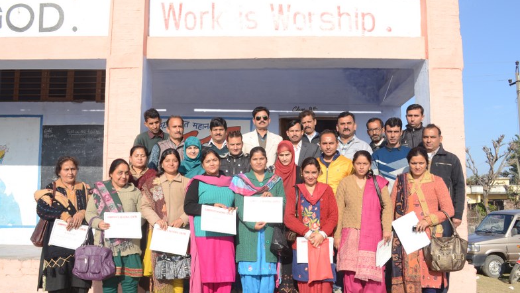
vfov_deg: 36.6
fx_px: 441
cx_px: 260
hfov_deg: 61.0
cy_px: 174
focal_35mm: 32
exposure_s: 1/200
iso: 100
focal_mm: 20
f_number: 8
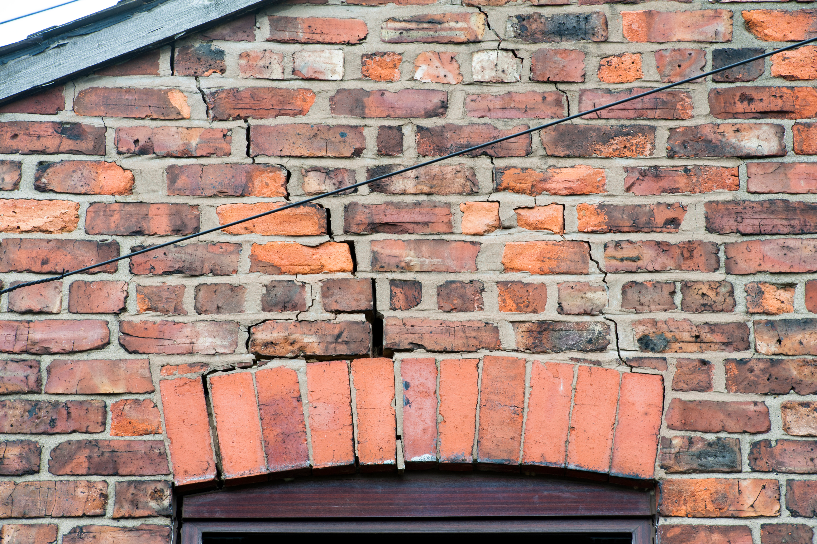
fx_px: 4536
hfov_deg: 10.3
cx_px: 408
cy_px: 272
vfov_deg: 6.9
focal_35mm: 200
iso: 200
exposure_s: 1/20
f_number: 11
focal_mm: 200
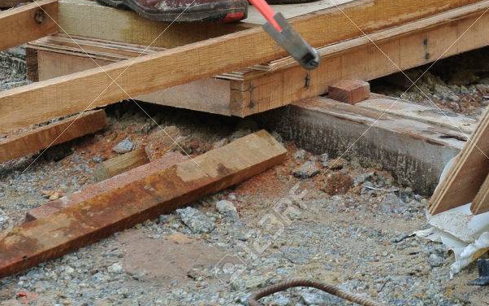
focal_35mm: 304
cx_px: 237
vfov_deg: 4.3
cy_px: -220
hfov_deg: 6.9
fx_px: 4051
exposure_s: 1/60
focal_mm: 51.2
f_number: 4.2
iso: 125
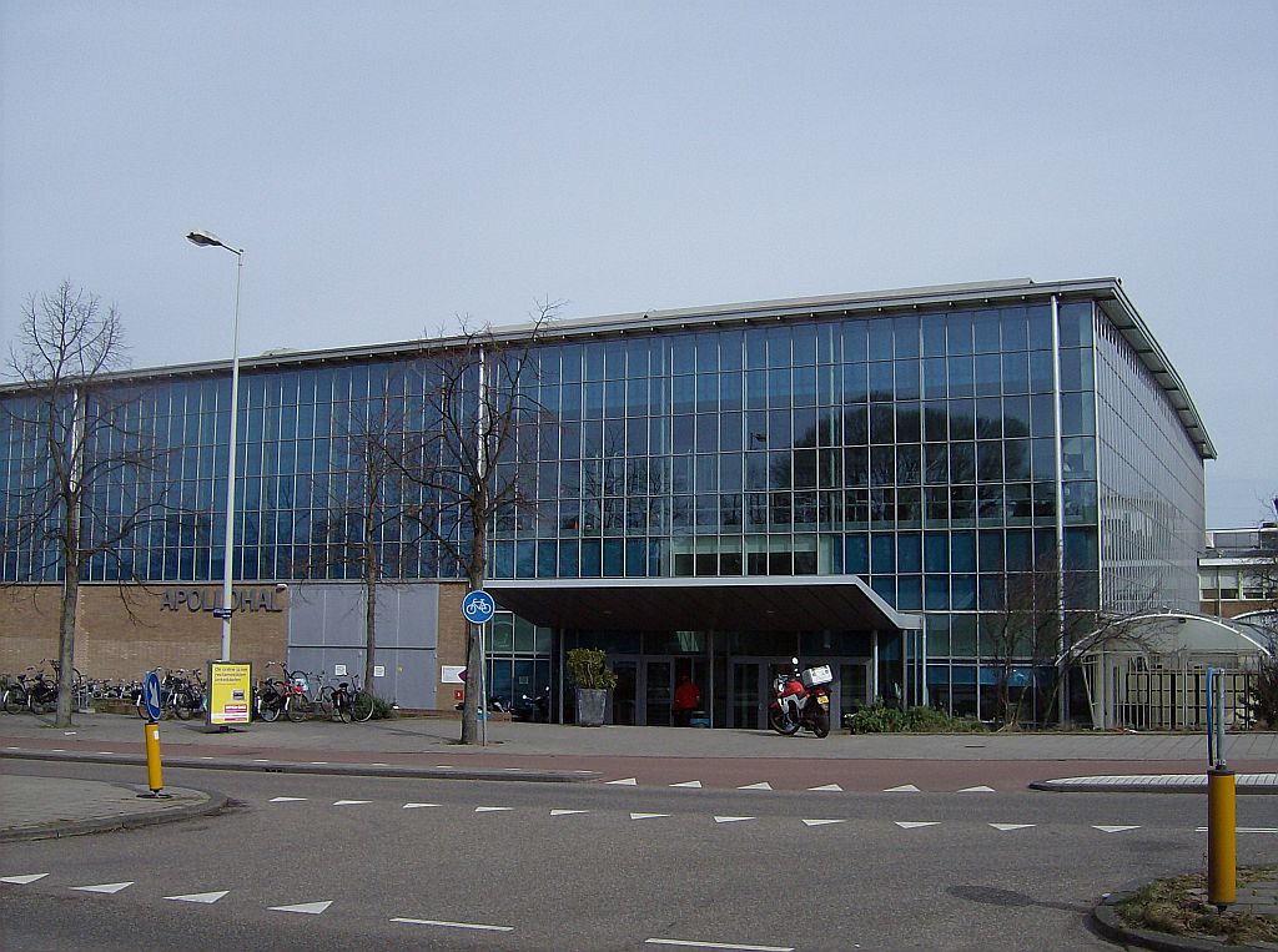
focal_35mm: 38
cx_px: 639
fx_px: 1400
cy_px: 476
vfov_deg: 37.6
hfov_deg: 49.1
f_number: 4.8
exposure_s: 1/997
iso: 100
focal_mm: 6.4
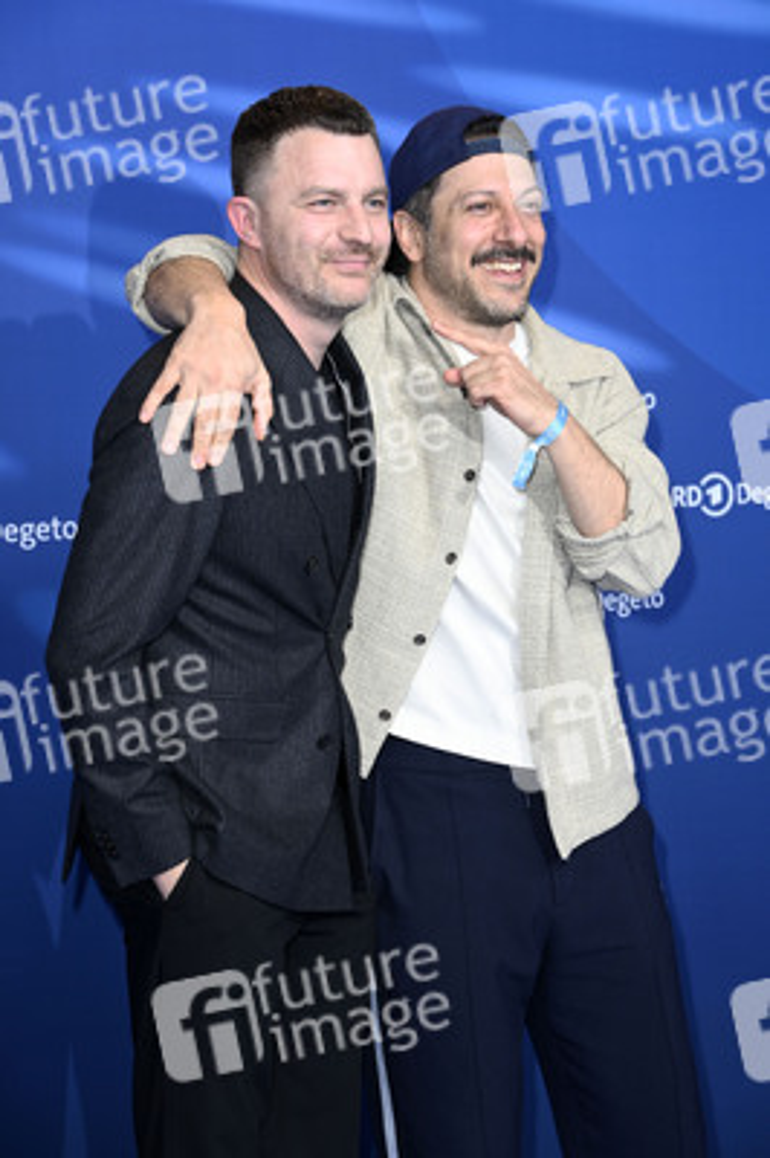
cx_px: 385
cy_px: 579
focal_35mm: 90
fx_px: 2892
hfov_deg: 15.2
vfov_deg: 22.6
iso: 1000
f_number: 5.6
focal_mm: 90
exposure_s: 1/250
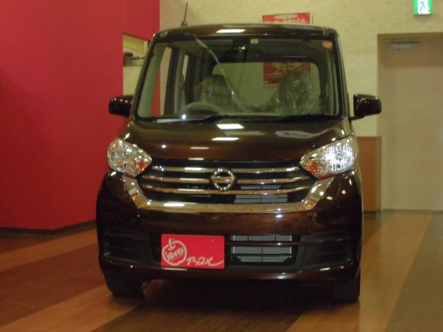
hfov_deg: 34.3
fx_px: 717
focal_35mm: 56
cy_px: 166
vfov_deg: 26.1
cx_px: 222
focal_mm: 10.1
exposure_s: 1/60
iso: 400
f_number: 5.2
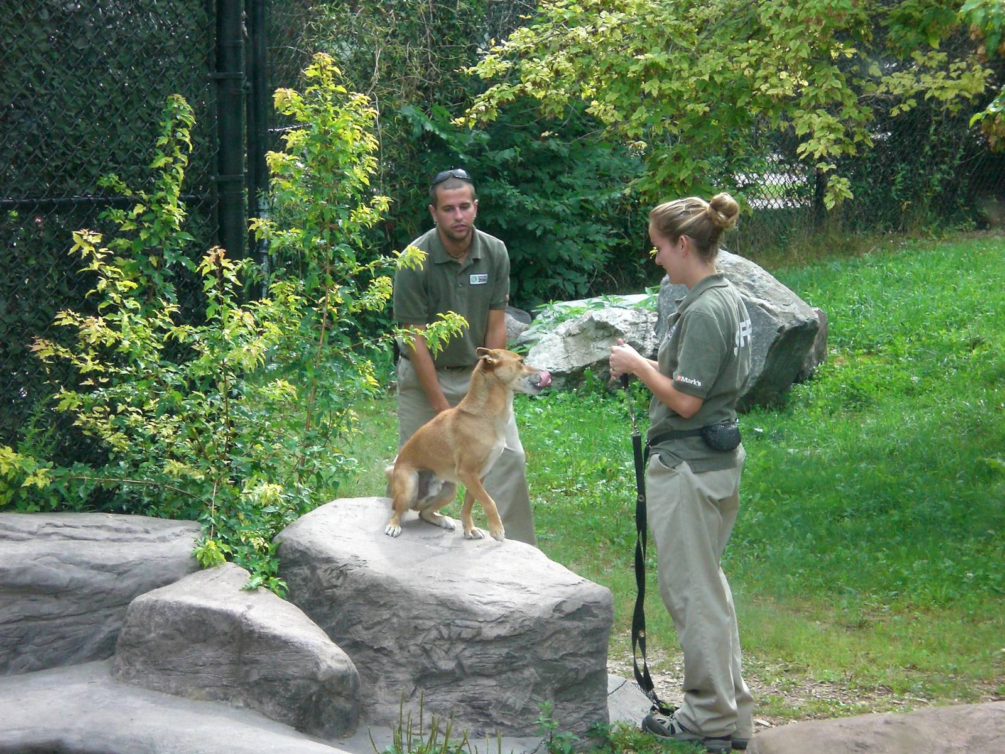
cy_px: 377
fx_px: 3310
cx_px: 502
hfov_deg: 17.3
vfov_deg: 13.0
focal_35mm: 114
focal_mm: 18.9
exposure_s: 1/160
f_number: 5.9
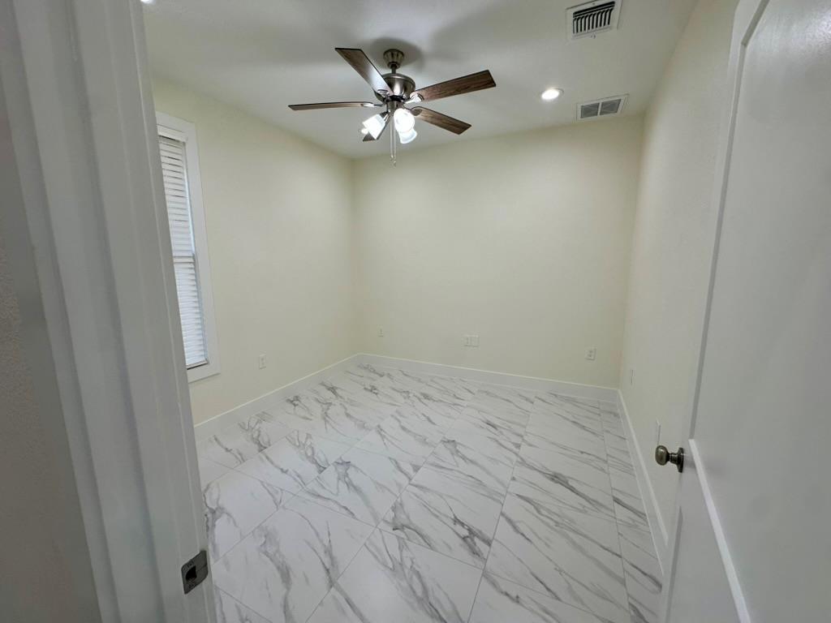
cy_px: 312
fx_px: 336
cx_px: 416
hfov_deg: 102.1
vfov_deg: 85.7
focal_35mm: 14
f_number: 2.2
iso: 80
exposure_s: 1/120
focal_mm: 2.22
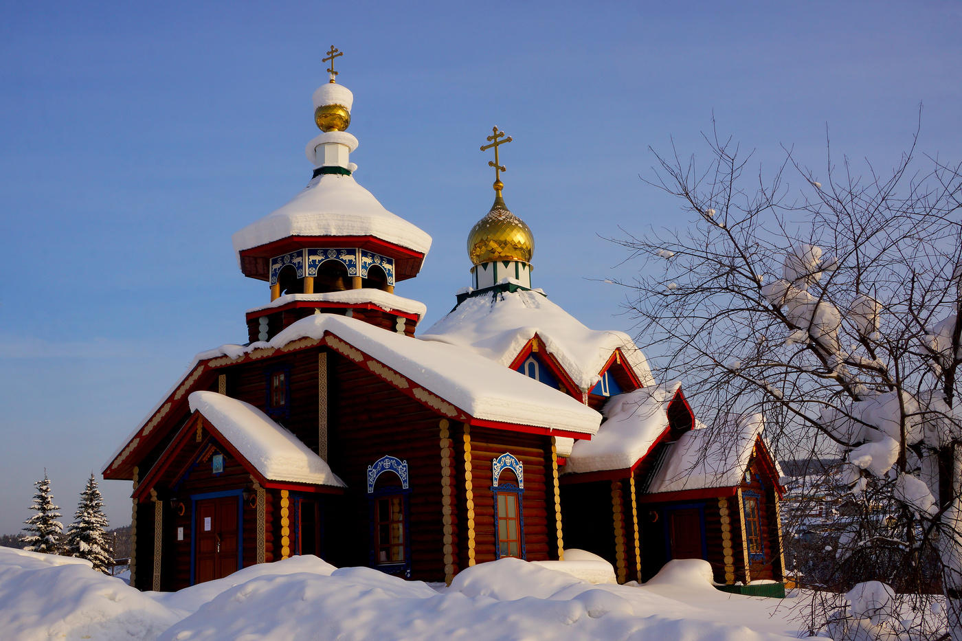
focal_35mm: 36
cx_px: 481
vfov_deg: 36.9
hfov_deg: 53.1
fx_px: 962
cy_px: 320
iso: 64
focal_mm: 24
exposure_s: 1/50
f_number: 18
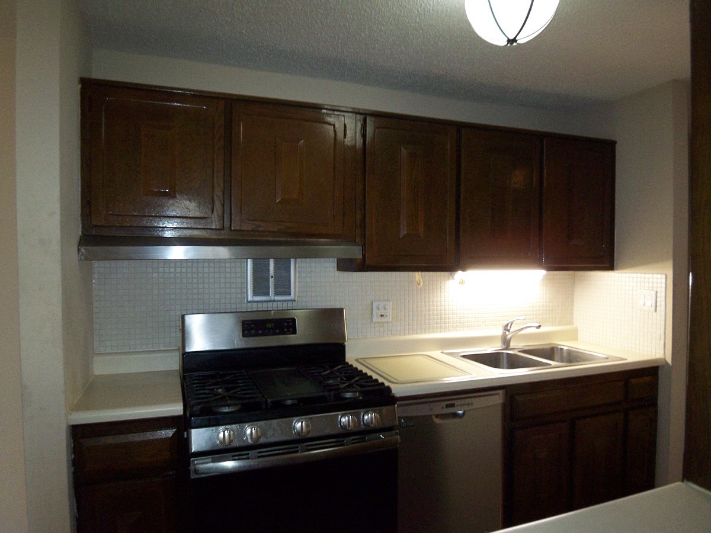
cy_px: 266
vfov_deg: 58.9
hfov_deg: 73.9
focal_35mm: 23
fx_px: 472
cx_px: 356
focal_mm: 3.8
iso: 160
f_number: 2.8
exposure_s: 1/30
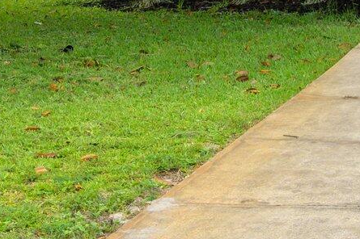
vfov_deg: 9.5
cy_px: -167
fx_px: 1379
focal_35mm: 138
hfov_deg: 13.7
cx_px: 598
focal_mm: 30
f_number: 9
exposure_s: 1/400
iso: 160
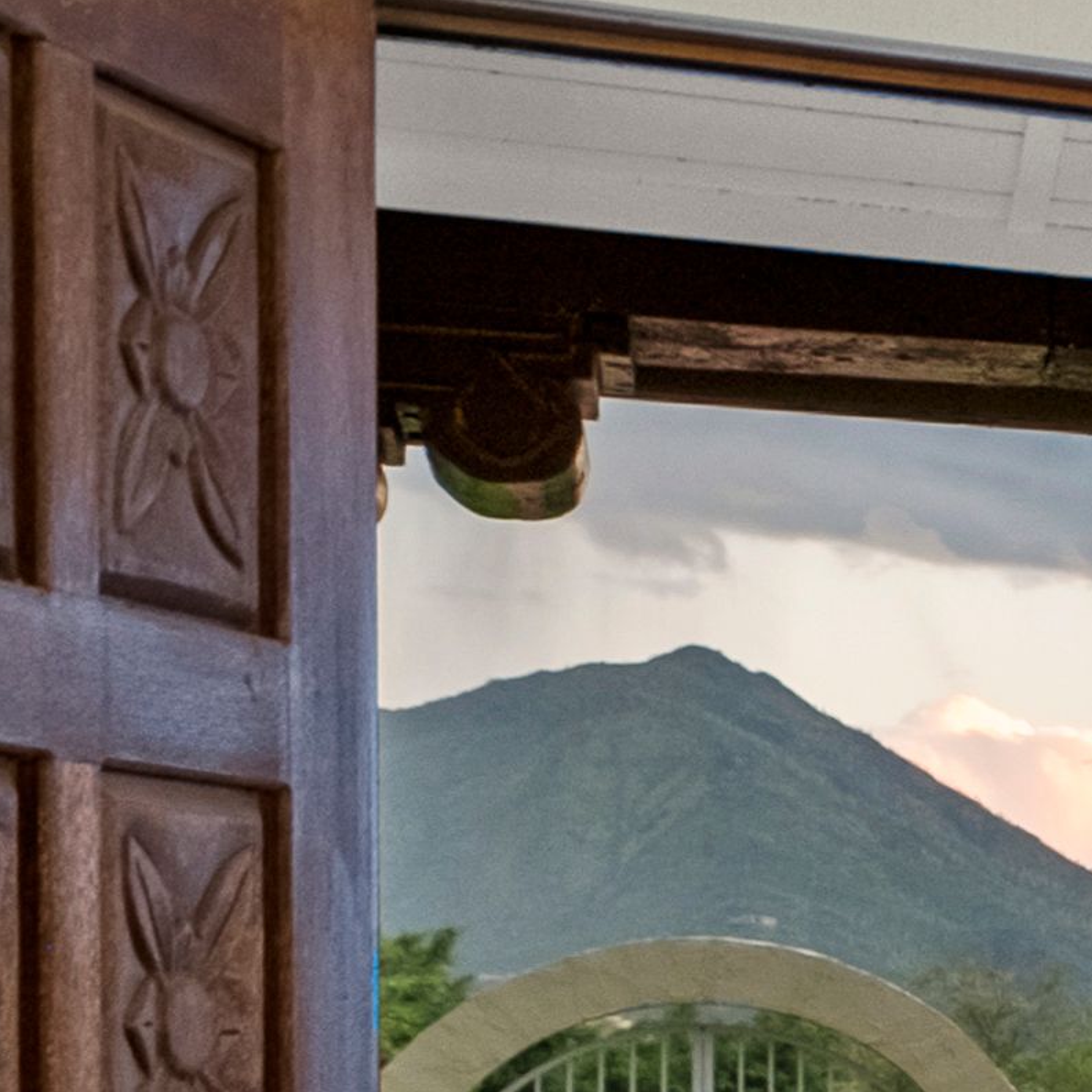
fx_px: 3819
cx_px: 3328
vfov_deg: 16.0
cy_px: 1048
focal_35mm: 107
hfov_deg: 10.7
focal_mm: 10.4
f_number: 4.5
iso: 320
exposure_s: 1/7
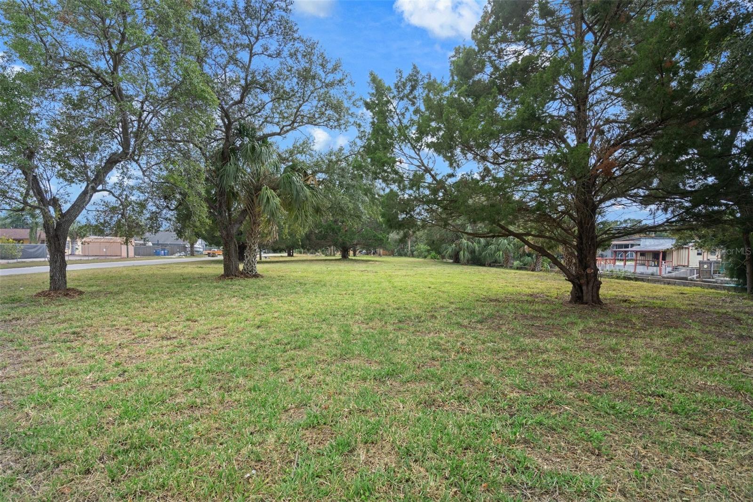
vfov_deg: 70.4
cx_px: 376
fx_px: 355
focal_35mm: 17
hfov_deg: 93.3
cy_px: 251
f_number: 8
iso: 320
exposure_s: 1/50
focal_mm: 17
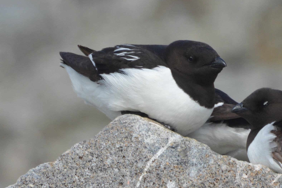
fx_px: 13436
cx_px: 299
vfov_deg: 0.8
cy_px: 113
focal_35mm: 1715
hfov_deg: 1.2
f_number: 7.1
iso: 200
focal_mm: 300
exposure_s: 1/400
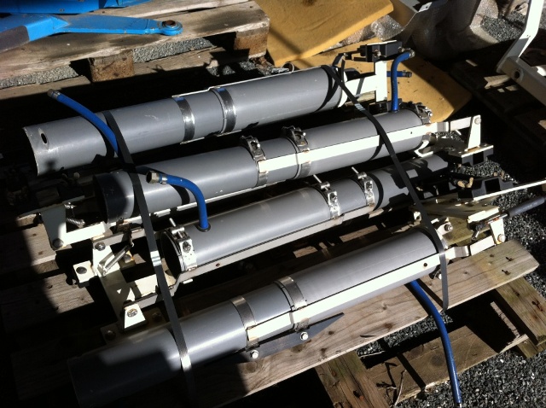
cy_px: 204
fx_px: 551
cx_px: 273
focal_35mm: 35
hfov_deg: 52.7
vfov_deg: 40.6
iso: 80
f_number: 2.8
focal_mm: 3.85
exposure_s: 1/973
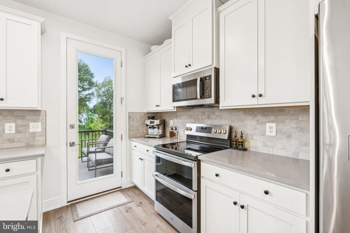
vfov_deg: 73.7
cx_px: 175
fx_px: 156
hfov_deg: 96.7
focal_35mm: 16
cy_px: 116
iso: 400
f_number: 7.1
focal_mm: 16
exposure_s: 1/25
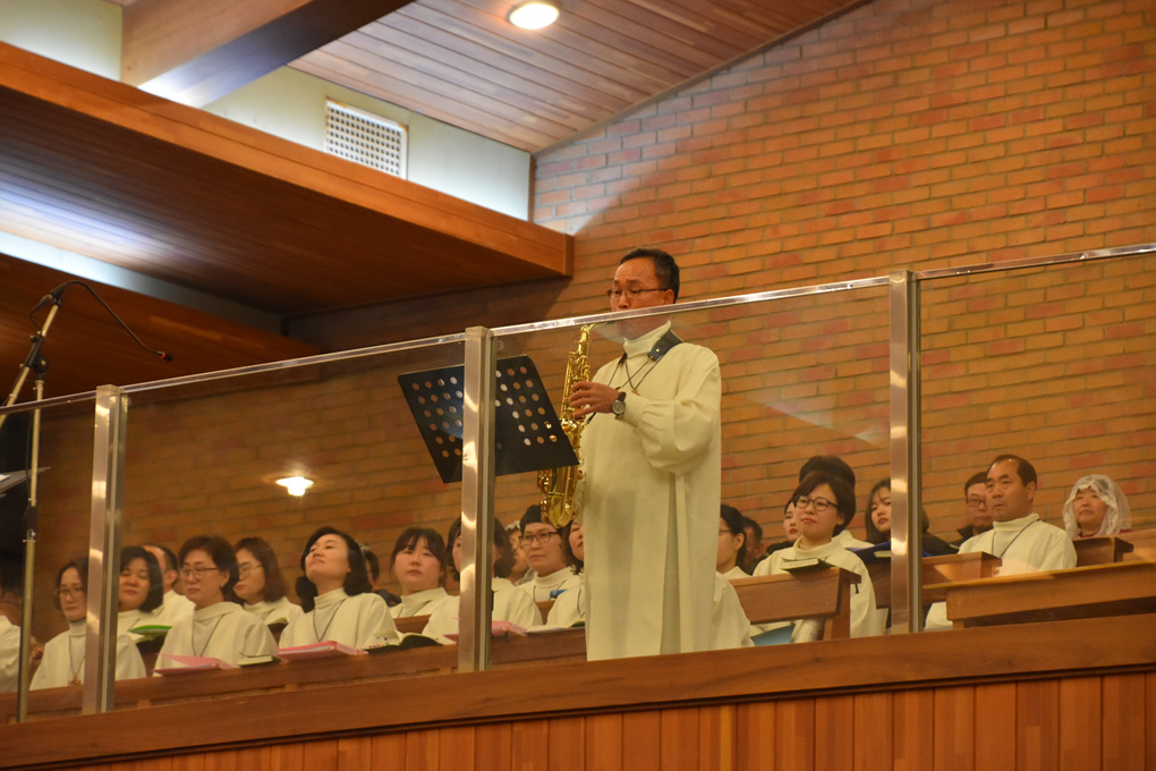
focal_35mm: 158
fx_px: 5057
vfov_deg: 8.7
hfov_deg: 13.0
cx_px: 578
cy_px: 386
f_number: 5.6
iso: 2000
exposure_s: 1/60
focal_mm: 105
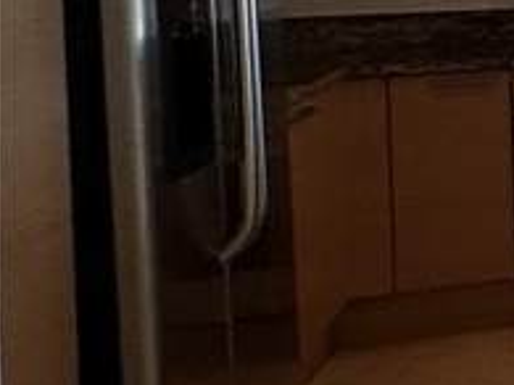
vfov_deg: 15.5
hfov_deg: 10.4
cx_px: 1684
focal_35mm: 92
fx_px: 1365
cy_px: -66
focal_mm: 2.22
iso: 40
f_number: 2.2
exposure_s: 1/159
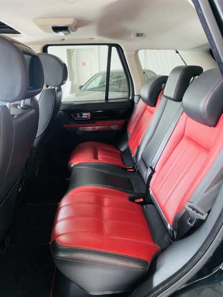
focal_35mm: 26
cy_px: 148
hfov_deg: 53.1
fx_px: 223
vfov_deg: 67.3
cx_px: 112
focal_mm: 4.25
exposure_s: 1/40
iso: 500
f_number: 1.8
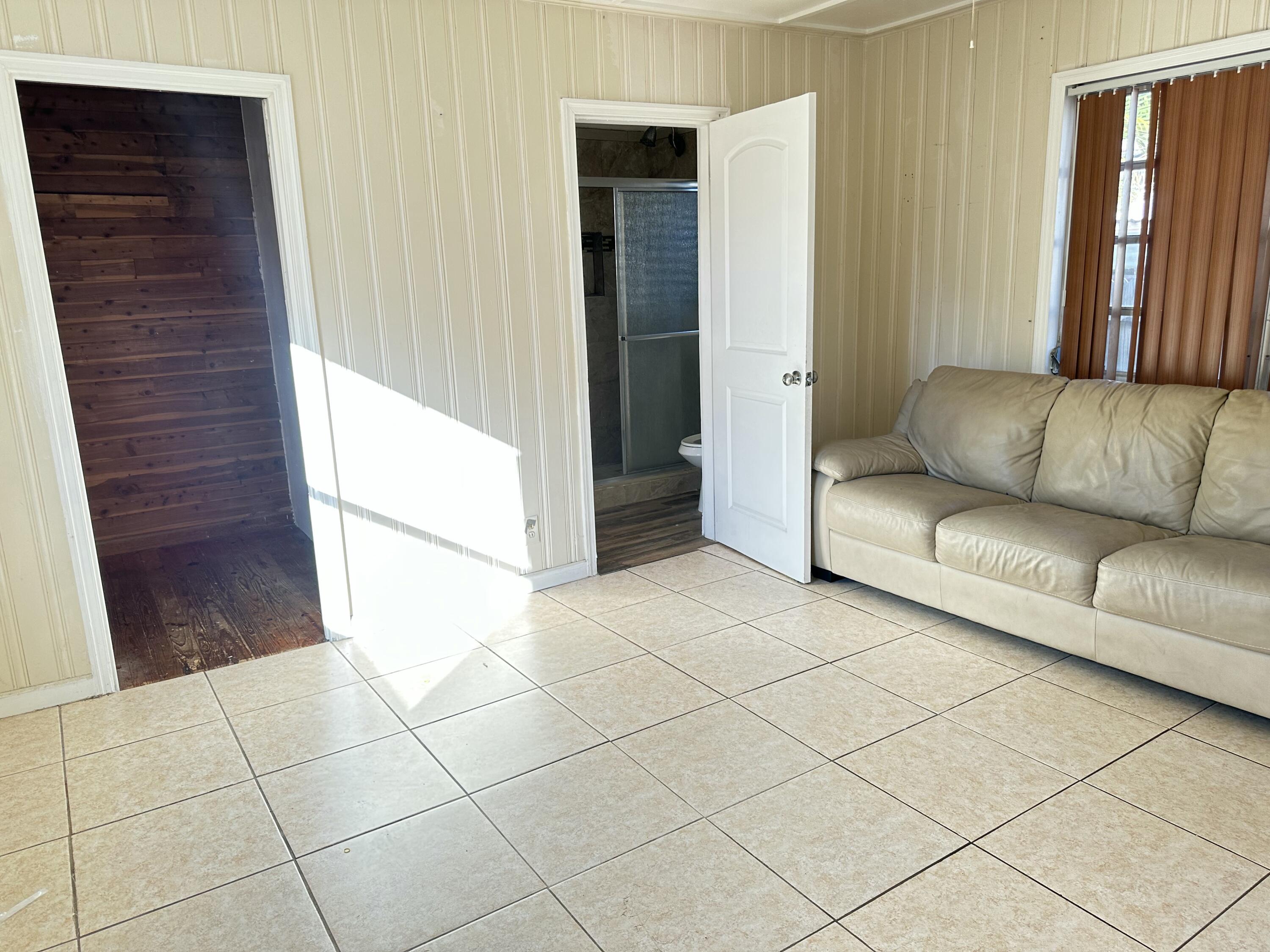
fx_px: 881
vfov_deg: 56.8
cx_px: 635
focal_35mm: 24
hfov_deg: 71.6
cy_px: 476
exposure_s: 1/126
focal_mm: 6.86
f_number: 1.78
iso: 125
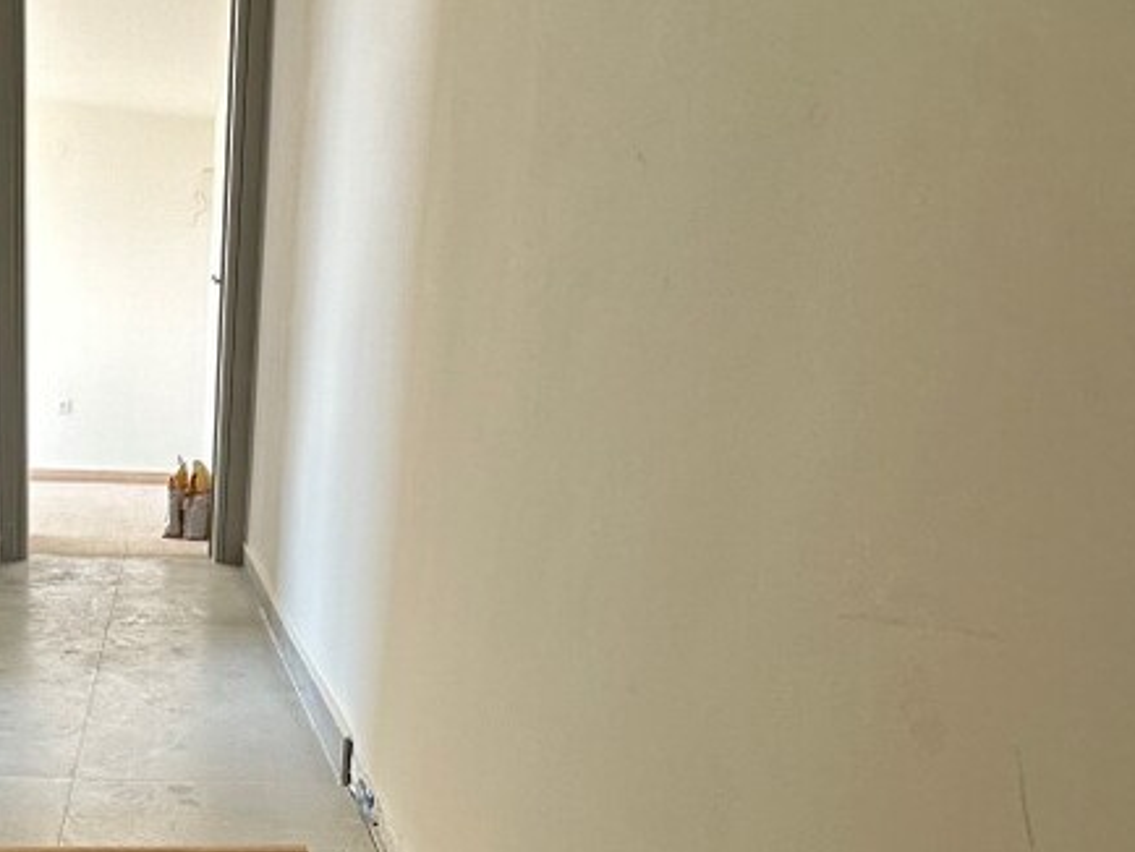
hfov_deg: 48.5
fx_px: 1083
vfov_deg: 40.8
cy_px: 706
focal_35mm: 33
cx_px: 81
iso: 50
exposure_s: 1/100
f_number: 2.2
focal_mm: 2.22
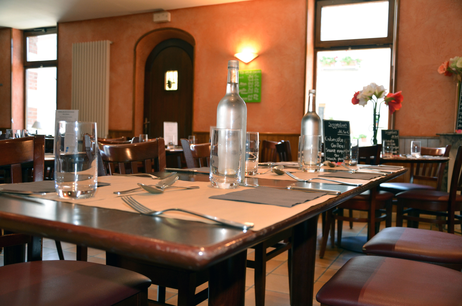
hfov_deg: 57.3
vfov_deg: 39.8
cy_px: 153
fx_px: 423
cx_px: 231
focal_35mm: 33
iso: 560
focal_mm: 22
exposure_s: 1/60
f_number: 3.8
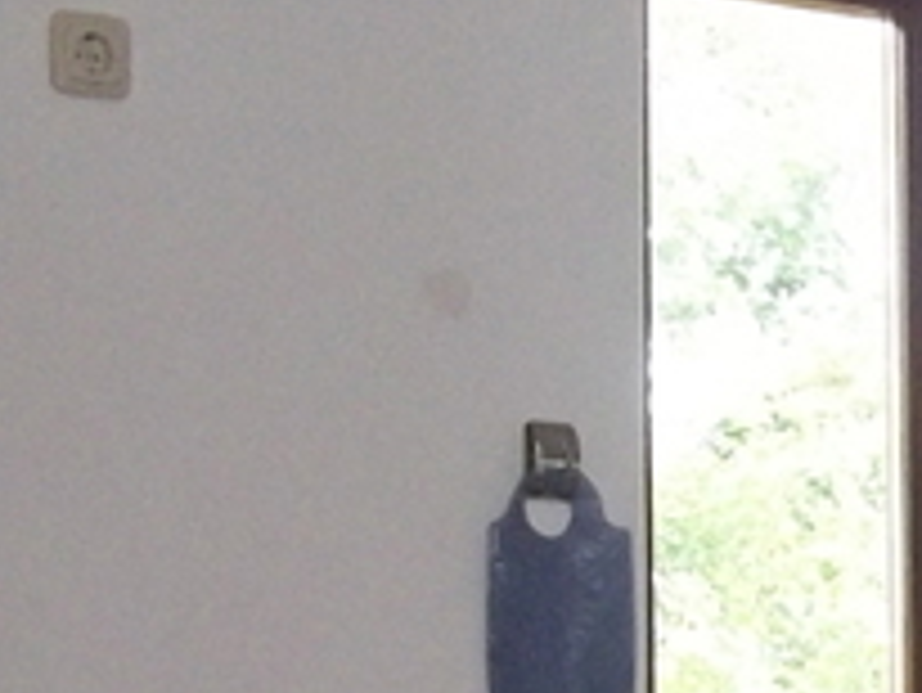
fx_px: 4984
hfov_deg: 10.2
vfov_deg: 7.7
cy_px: 1174
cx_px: 1462
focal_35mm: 187
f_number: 2.9
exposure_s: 1/30
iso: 160
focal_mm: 5.7
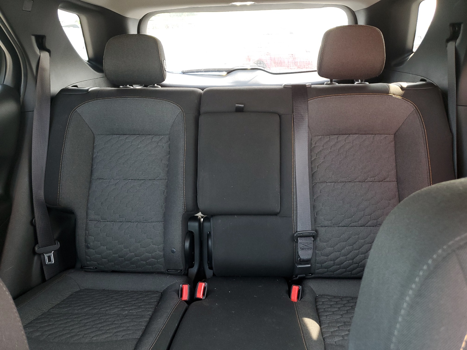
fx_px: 351
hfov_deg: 67.3
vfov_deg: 53.1
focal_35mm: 26
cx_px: 234
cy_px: 175
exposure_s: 1/60.2
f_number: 1.5
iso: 93
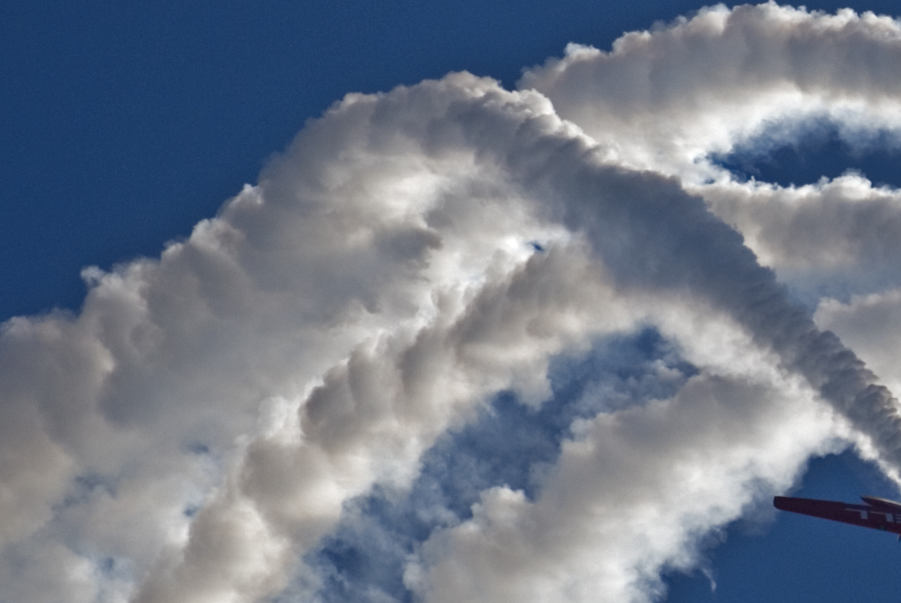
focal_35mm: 840
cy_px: 585
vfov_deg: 1.6
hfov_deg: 2.4
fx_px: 21050
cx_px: 1130
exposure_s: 1/3200
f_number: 4
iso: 100
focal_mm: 200
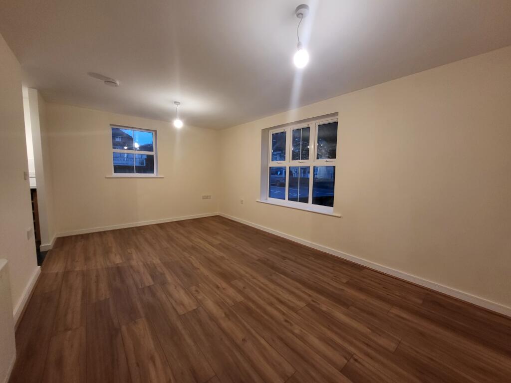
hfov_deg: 106.2
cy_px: 192
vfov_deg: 89.9
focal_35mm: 13
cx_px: 256
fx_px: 192
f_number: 2.2
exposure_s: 1/50
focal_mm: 1.74
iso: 320
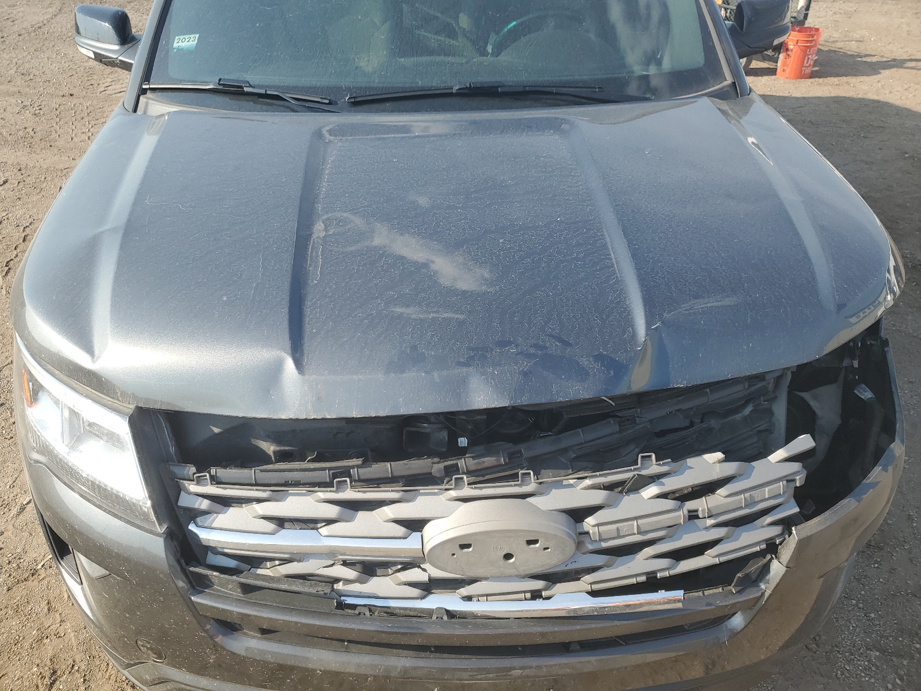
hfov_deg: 67.3
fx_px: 692
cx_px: 460
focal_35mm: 26
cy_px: 346
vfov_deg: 53.1
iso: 50
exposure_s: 1/1429
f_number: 1.5
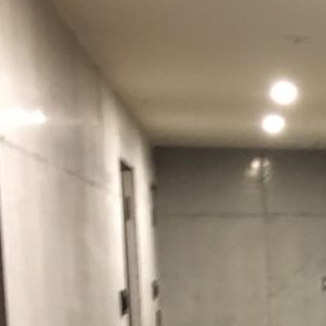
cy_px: 404
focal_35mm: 101
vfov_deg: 16.4
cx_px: 444
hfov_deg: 16.2
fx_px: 1076
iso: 400
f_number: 2.2
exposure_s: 1/15
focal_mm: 4.15
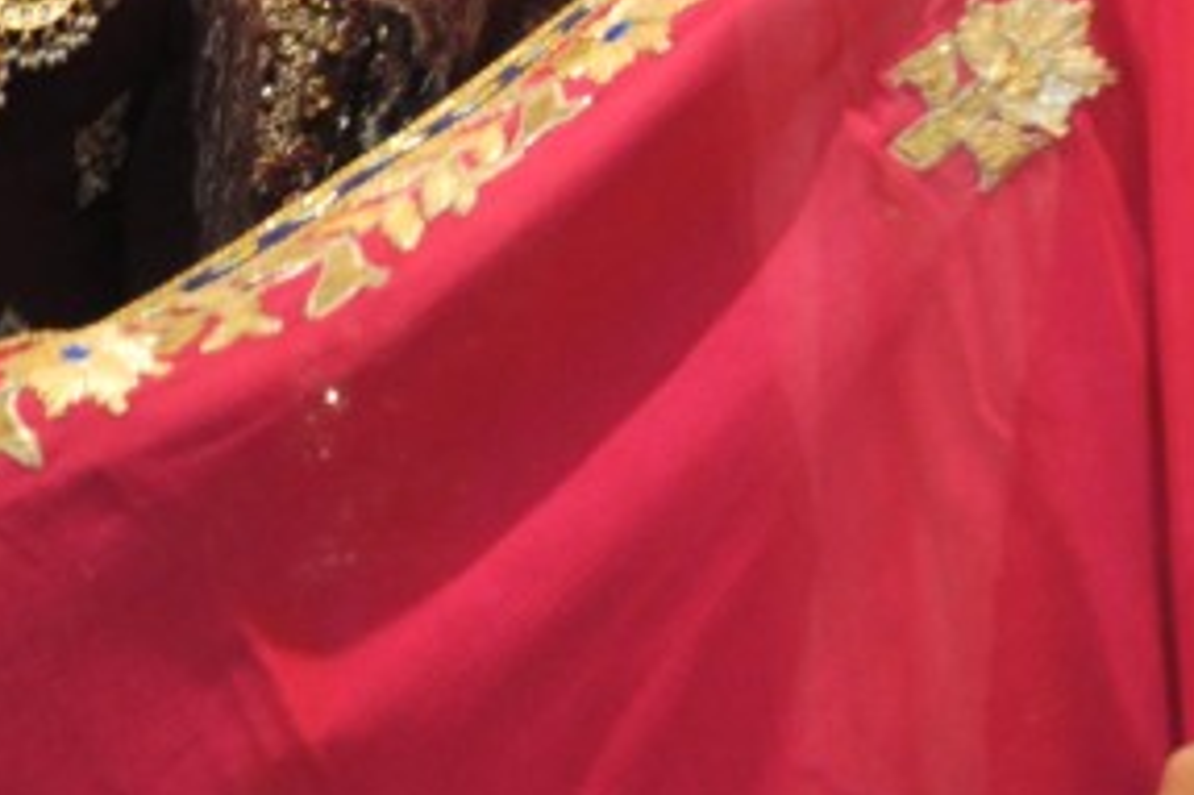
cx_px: 1040
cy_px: -112
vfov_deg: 8.6
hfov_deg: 13.0
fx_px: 5204
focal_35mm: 157
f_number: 4
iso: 400
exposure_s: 1/30
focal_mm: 26
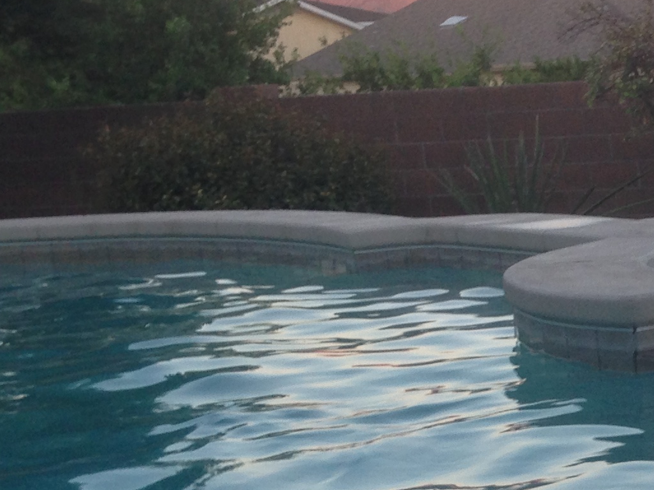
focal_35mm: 105
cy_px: 445
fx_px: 1983
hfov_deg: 17.7
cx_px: 811
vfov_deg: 14.0
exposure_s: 1/60
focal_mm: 4.12
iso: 50
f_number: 2.4
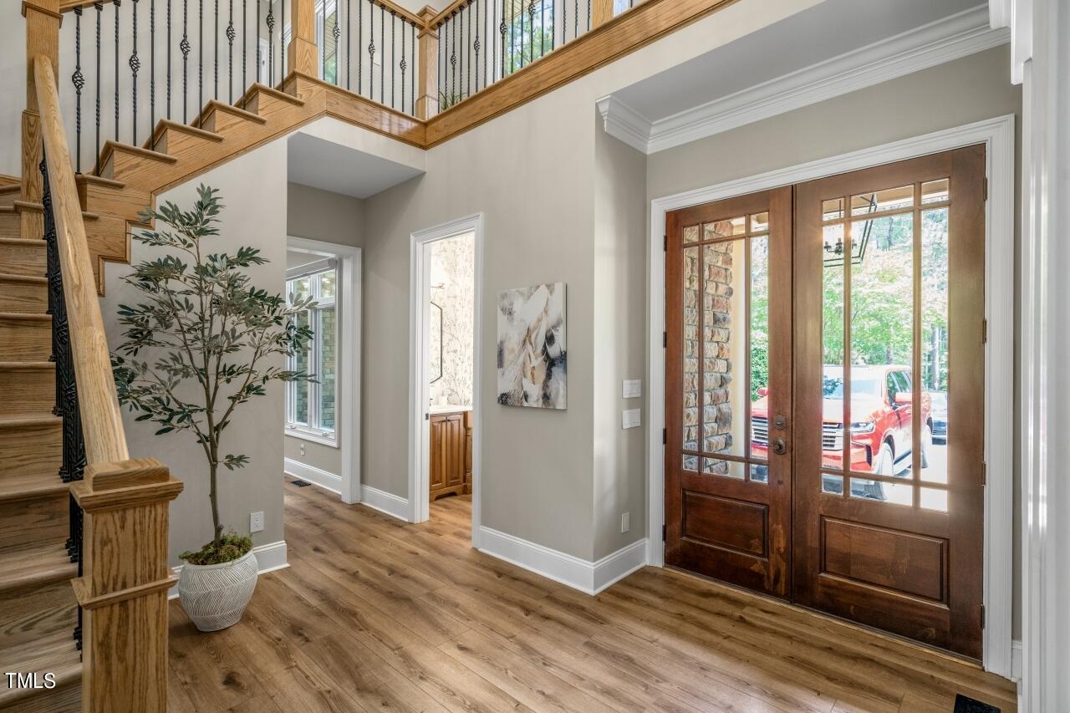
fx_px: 505
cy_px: 356
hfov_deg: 93.3
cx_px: 535
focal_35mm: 17
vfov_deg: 70.4
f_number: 7.1
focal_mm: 17
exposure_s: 1/15
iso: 500
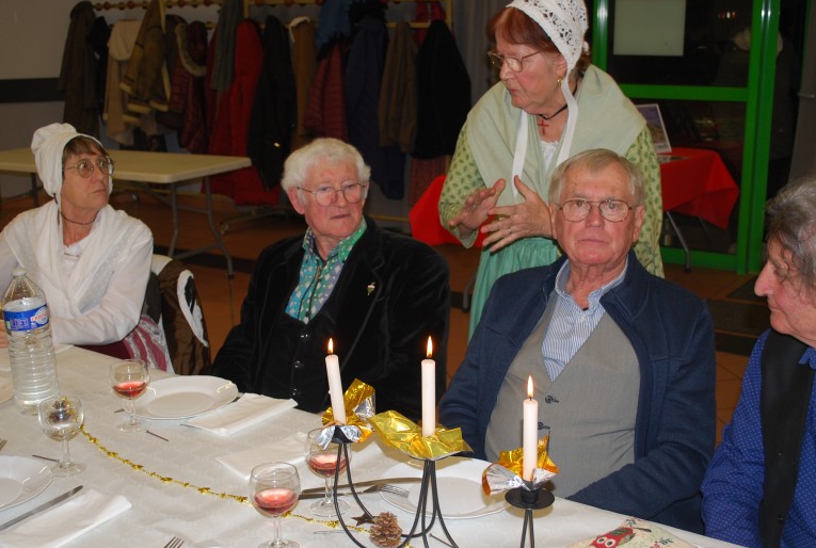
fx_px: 954
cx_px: 398
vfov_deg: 32.0
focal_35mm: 42
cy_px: 293
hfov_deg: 46.3
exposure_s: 1/60
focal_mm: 24
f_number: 4.2
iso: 200
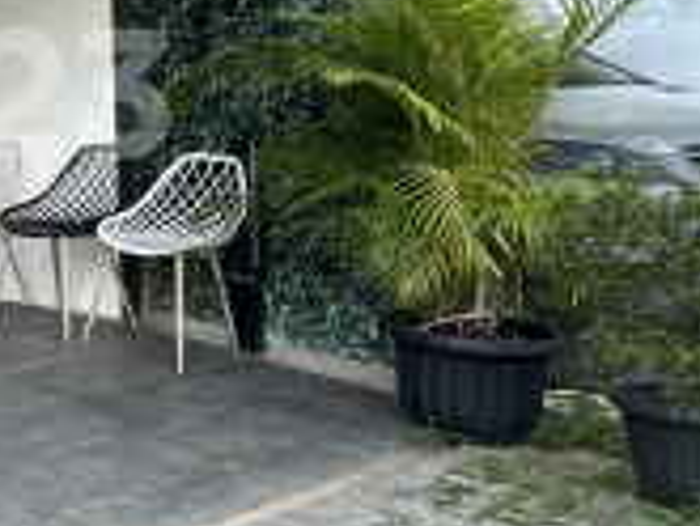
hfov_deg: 26.7
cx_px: -342
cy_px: 93
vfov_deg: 27.4
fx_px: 1052
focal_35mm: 52
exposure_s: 1/99
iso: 125
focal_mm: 2.22
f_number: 2.2
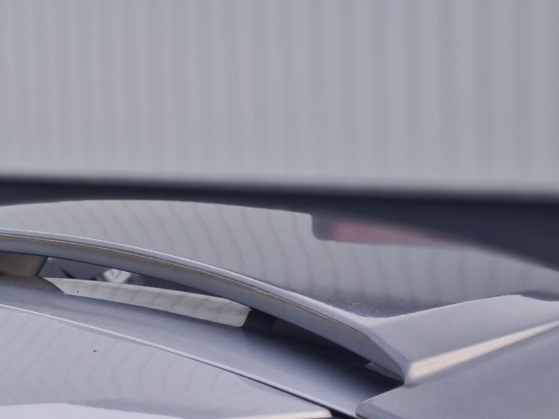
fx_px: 1243
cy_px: 337
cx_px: 211
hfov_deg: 25.3
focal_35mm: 77
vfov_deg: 18.9
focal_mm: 5.9
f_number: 2
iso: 25
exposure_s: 1/270
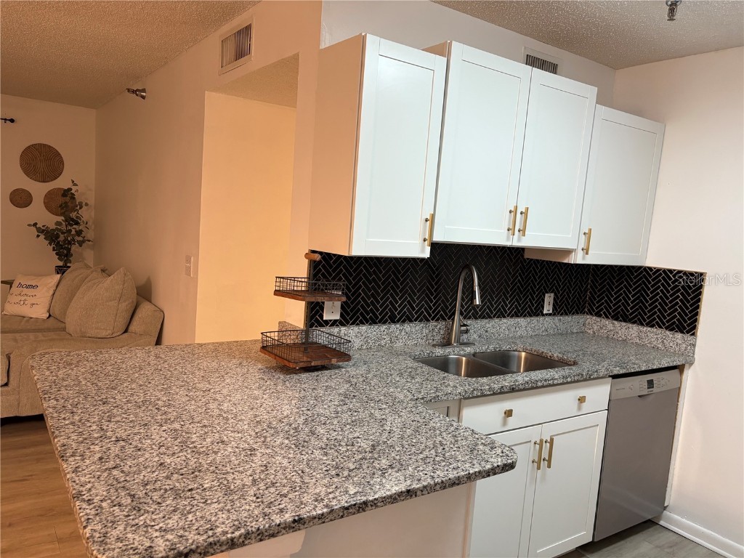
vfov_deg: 53.1
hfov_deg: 67.3
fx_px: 559
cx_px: 372
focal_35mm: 26
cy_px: 279
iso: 125
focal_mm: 5.96
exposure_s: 1/60
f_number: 1.6
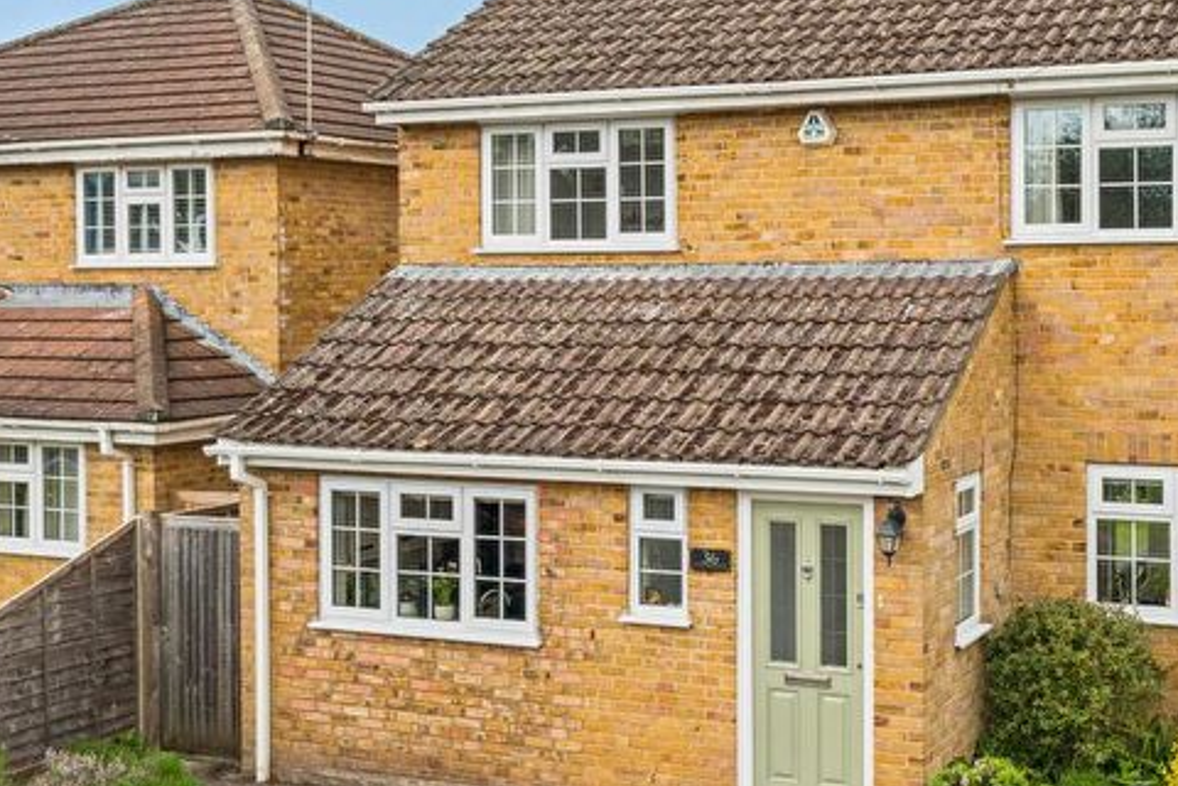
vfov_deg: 26.5
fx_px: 1669
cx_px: 832
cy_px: 377
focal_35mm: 51
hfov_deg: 38.2
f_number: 10
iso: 640
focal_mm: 35
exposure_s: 1/200
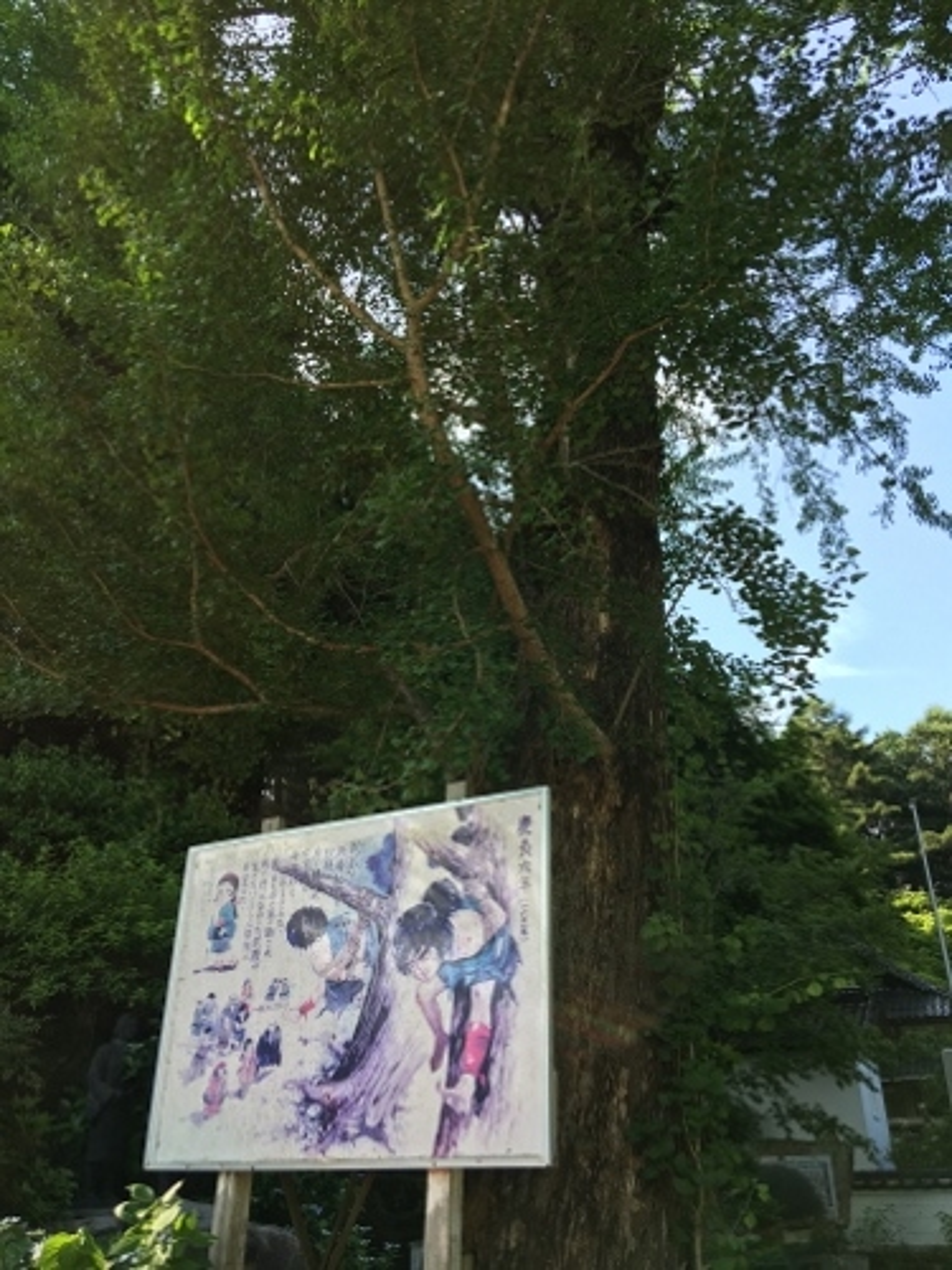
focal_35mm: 29
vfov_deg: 61.7
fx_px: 1063
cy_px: 635
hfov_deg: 48.2
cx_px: 476
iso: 25
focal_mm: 4.15
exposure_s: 1/206
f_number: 2.2
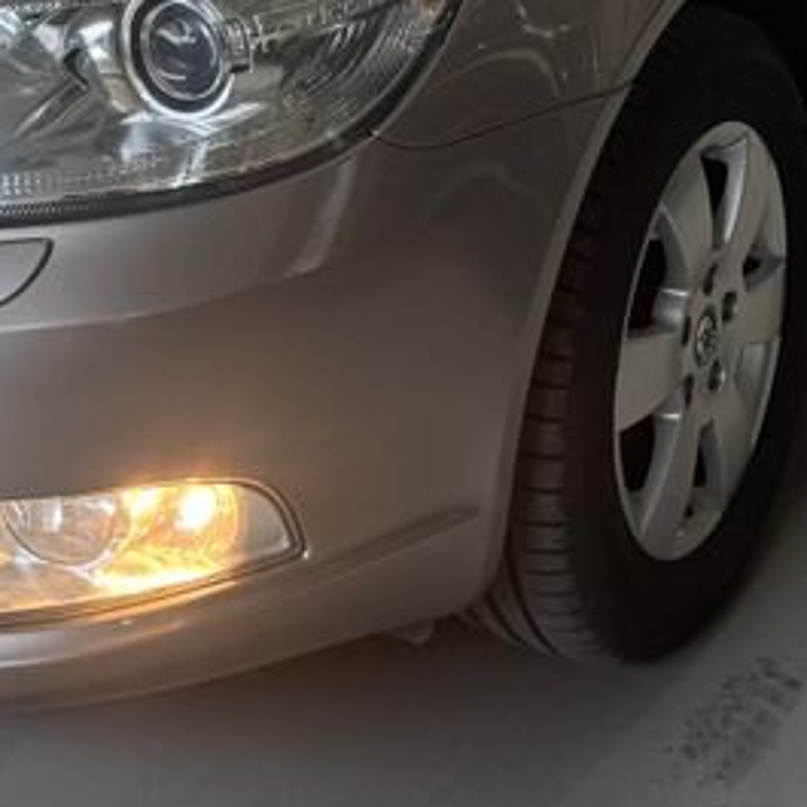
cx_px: 502
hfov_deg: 21.1
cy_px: -97
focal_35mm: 82
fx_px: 2163
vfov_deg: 20.1
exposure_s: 1/100
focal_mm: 6.76
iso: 160
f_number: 1.78
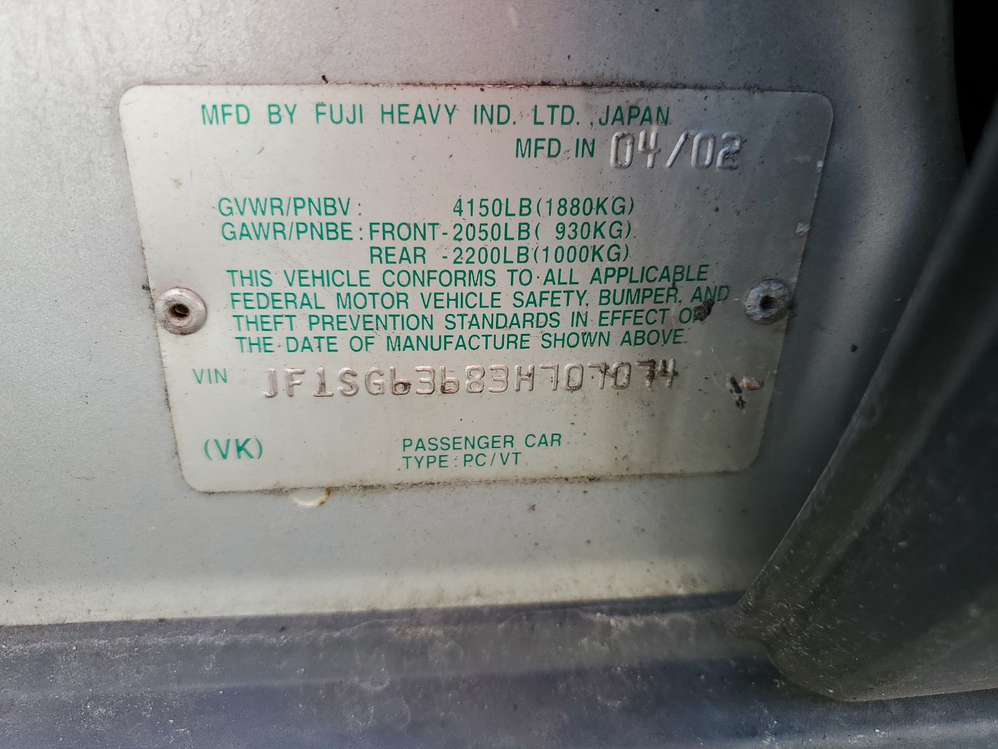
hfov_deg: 67.3
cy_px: 374
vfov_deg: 53.1
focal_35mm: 26
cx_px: 499
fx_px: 750
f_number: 1.5
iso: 50
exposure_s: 1/227
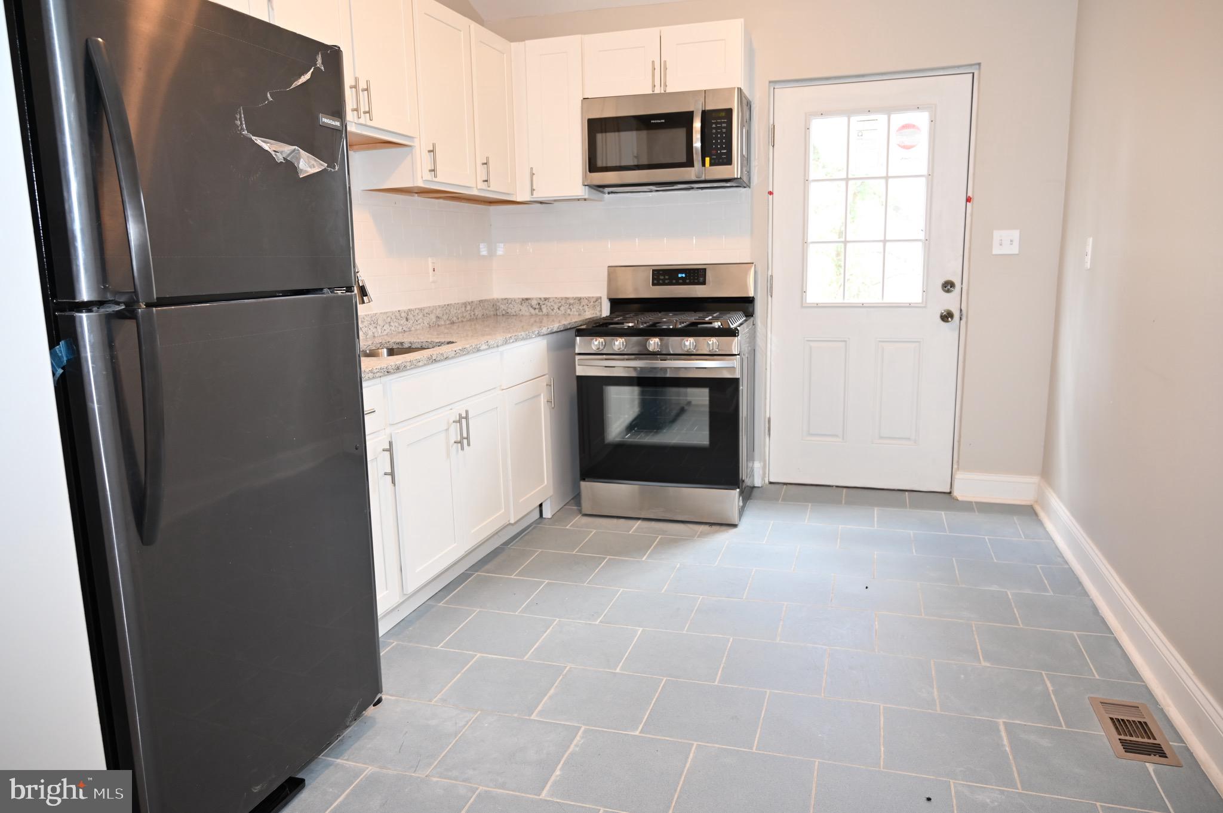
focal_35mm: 24
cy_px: 406
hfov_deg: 72.7
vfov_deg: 52.1
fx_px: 832
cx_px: 612
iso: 560
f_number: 4
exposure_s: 1/60
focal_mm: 24.5
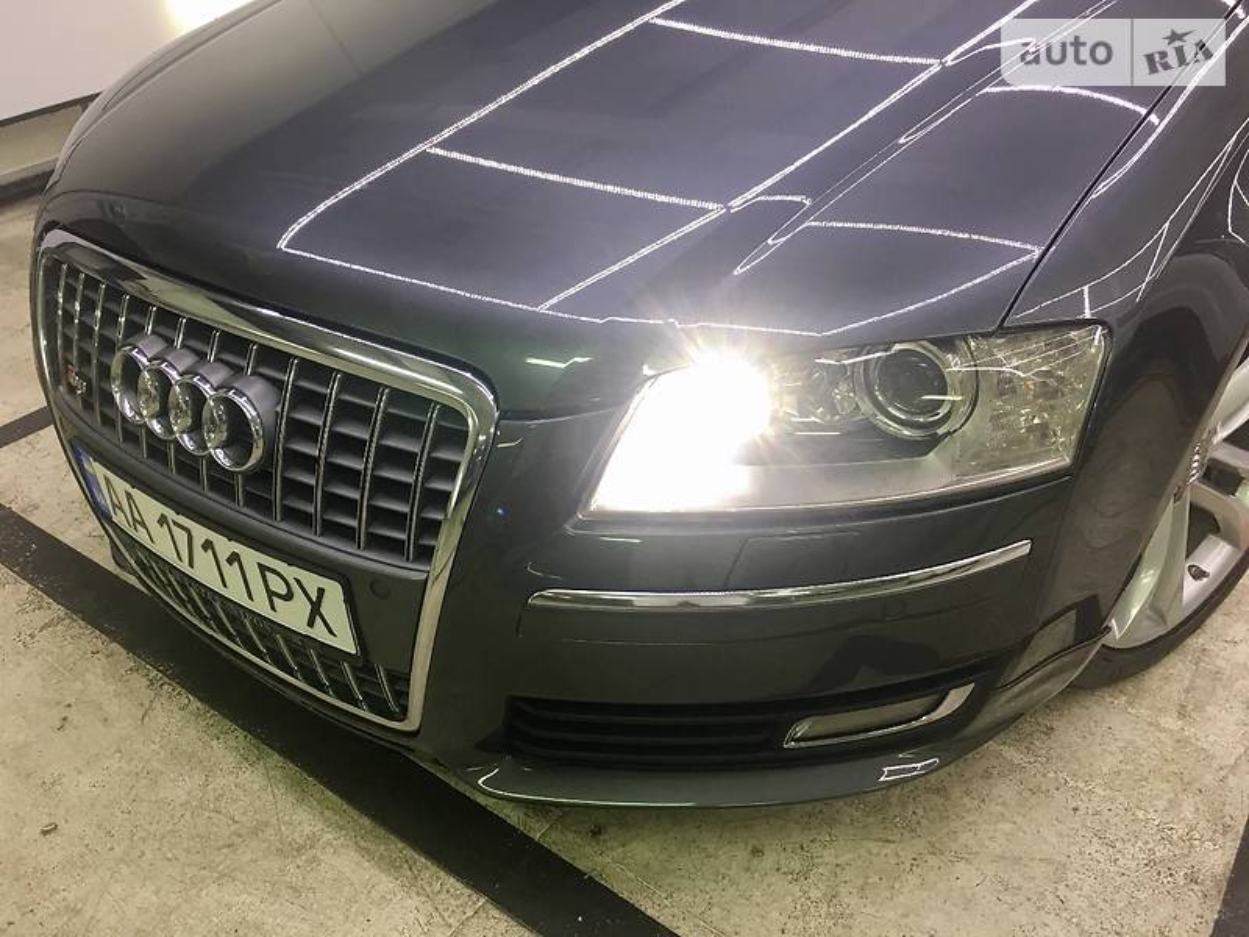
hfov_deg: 61.7
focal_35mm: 29
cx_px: 624
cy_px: 468
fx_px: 1046
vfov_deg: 48.2
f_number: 2.2
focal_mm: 4.2
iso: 32
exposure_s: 1/17
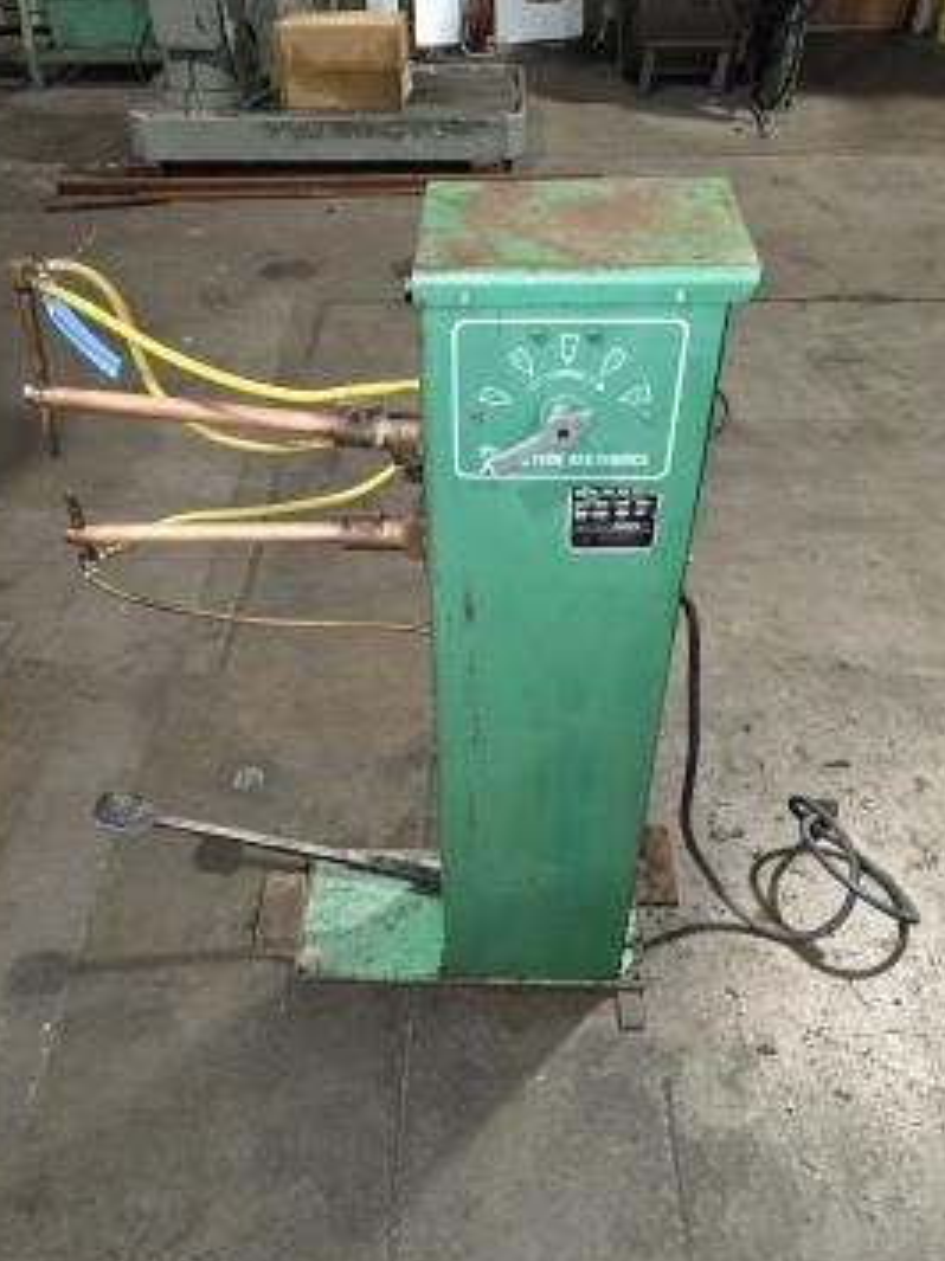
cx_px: 435
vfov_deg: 61.6
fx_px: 1056
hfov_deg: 48.2
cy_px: 678
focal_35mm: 29
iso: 125
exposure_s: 1/15
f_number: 1.7
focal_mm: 6.3
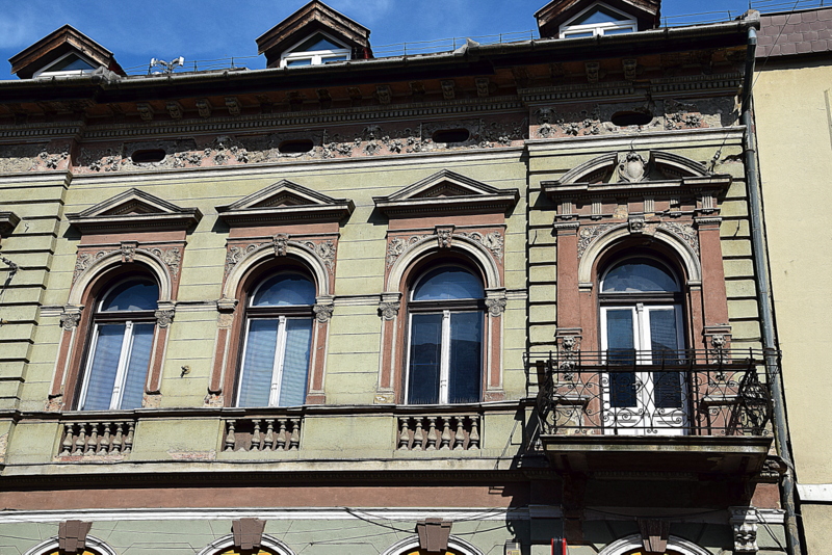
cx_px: 416
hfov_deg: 43.6
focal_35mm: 45
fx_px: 1040
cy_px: 278
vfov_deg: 29.9
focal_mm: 30
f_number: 11
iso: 320
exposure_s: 1/500
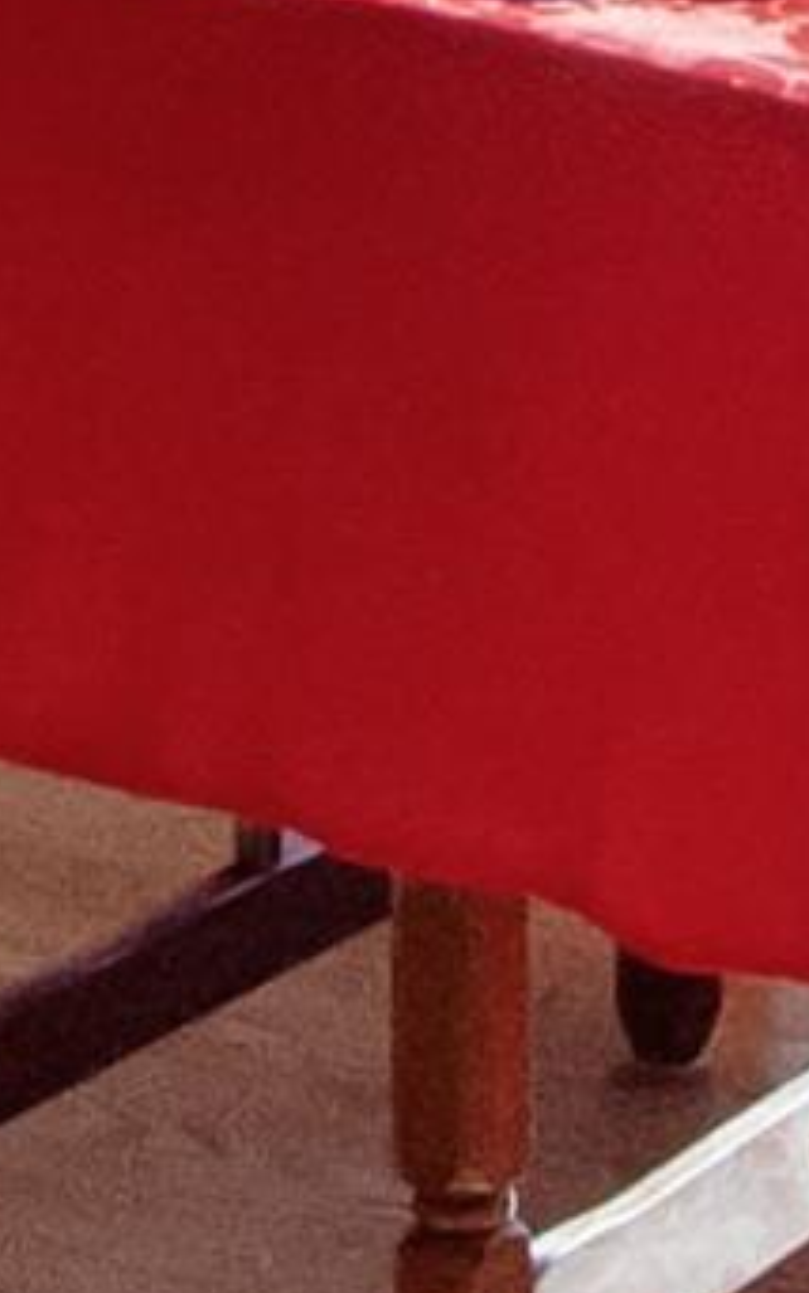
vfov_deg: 11.3
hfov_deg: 7.8
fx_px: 5816
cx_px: 1089
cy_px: -1418
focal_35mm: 165
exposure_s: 1/20
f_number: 11
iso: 200
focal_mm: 12
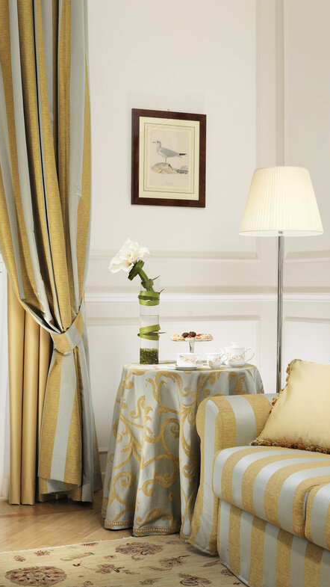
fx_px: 870
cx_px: 167
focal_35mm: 56
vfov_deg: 37.2
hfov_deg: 21.5
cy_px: 292
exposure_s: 1/125
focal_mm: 35
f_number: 11
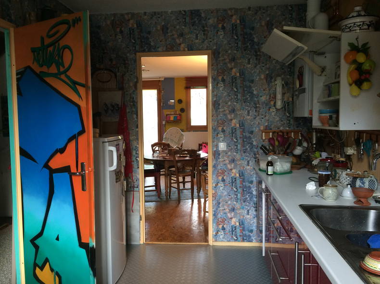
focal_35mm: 29
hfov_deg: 61.7
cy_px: 142
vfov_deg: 48.2
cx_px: 190
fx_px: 318
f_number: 2.2
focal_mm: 4.15
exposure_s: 1/33
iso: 160
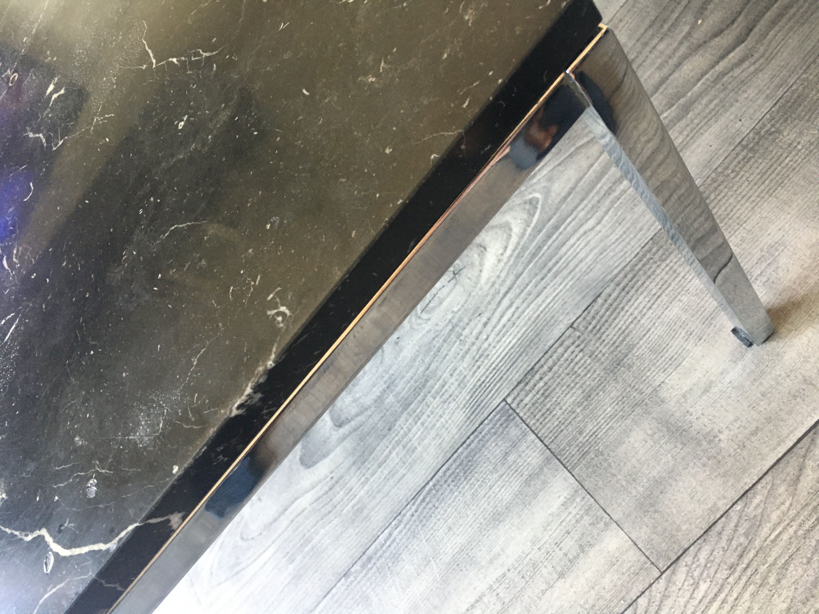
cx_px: 410
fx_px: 686
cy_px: 307
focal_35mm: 29
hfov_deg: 61.7
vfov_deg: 48.2
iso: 200
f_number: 2.2
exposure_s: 1/33
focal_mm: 4.15
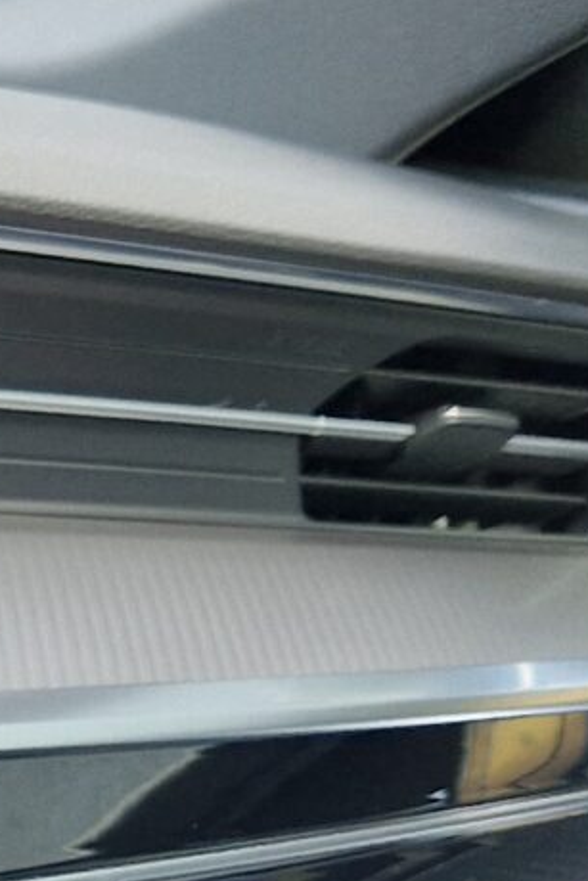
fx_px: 3256
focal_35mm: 133
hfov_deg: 8.5
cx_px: -1224
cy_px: 848
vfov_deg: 15.2
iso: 125
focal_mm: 5.4
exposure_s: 1/180
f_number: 1.8
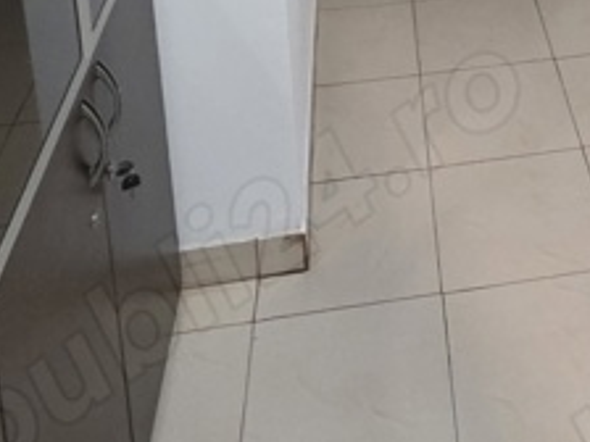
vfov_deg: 19.0
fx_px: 989
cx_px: 543
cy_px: -363
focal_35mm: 58
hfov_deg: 31.5
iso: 400
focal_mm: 2.2
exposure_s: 1/50
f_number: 1.9
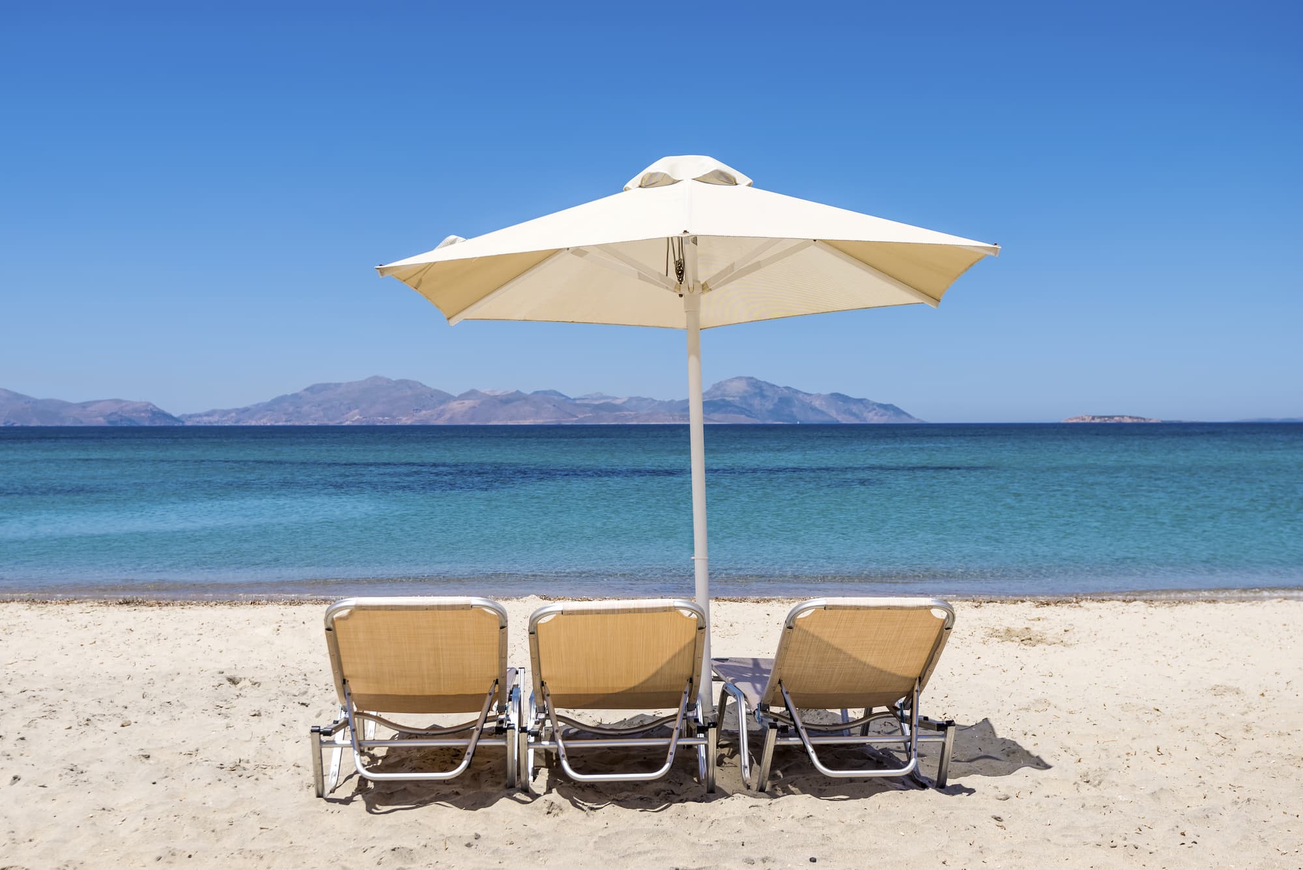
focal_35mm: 35
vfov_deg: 37.9
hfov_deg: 54.4
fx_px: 1267
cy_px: 435
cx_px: 652
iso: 100
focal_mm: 35
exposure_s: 1/1000
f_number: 8
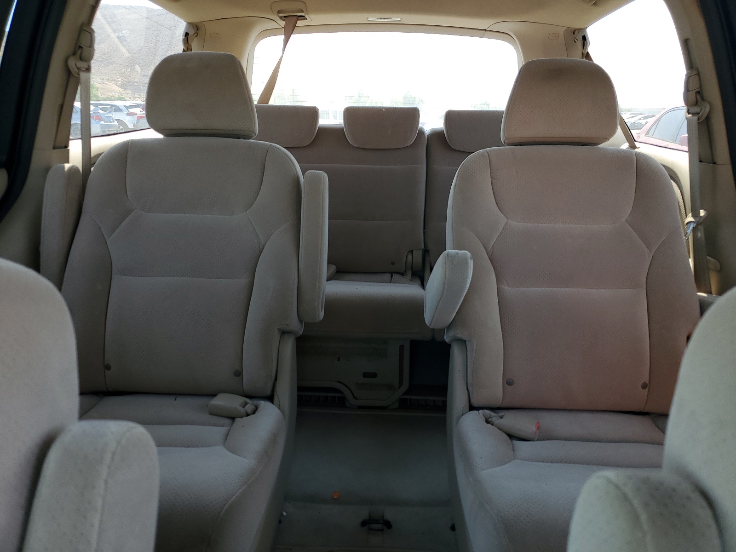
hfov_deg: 67.3
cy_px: 276
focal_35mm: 26
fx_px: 553
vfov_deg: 53.1
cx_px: 368
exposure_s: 1/120
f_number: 1.5
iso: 52
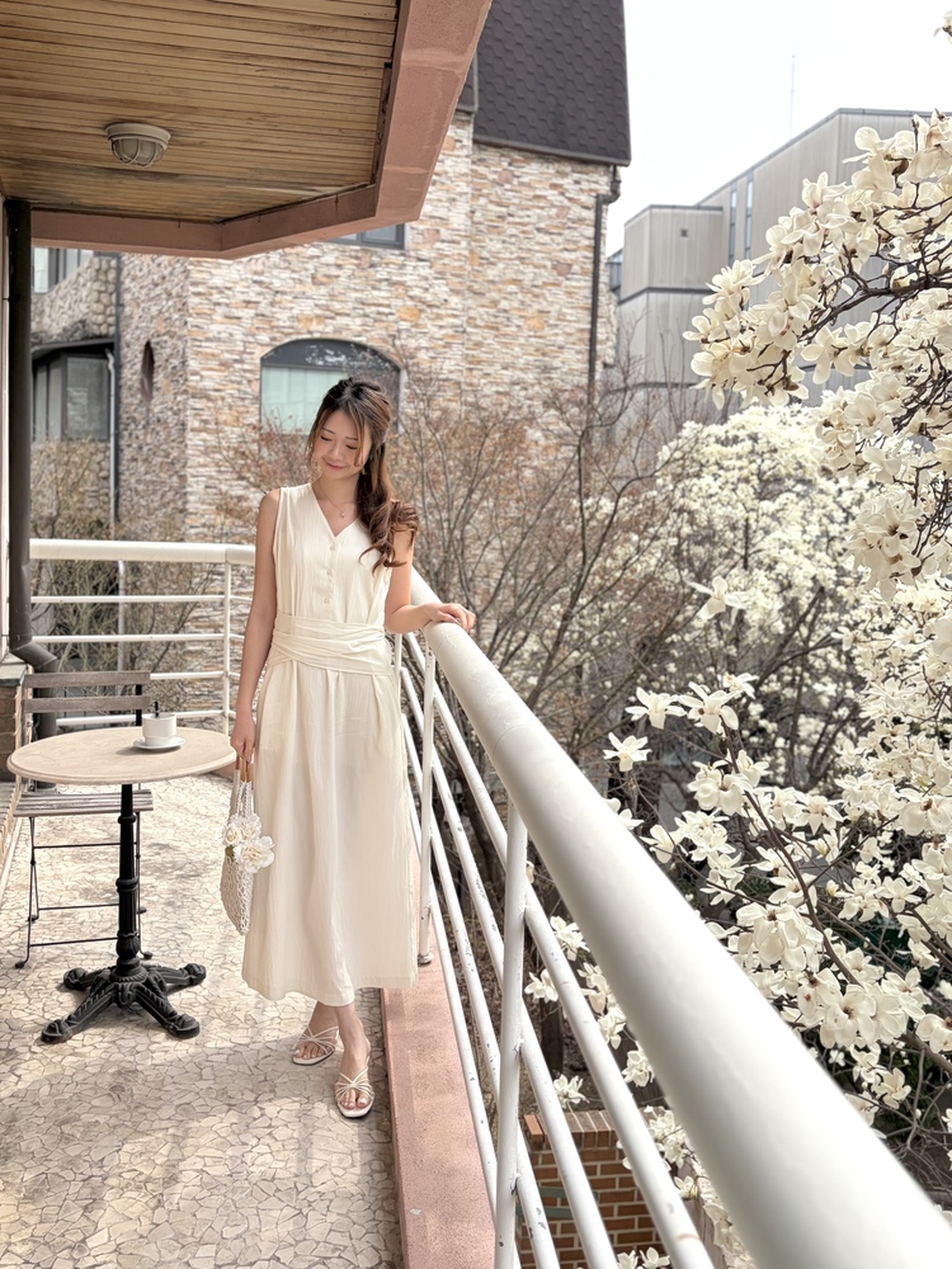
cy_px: 634
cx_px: 476
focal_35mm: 26
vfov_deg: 67.3
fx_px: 953
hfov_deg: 53.1
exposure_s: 1/2538
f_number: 1.6
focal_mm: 5.96
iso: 64
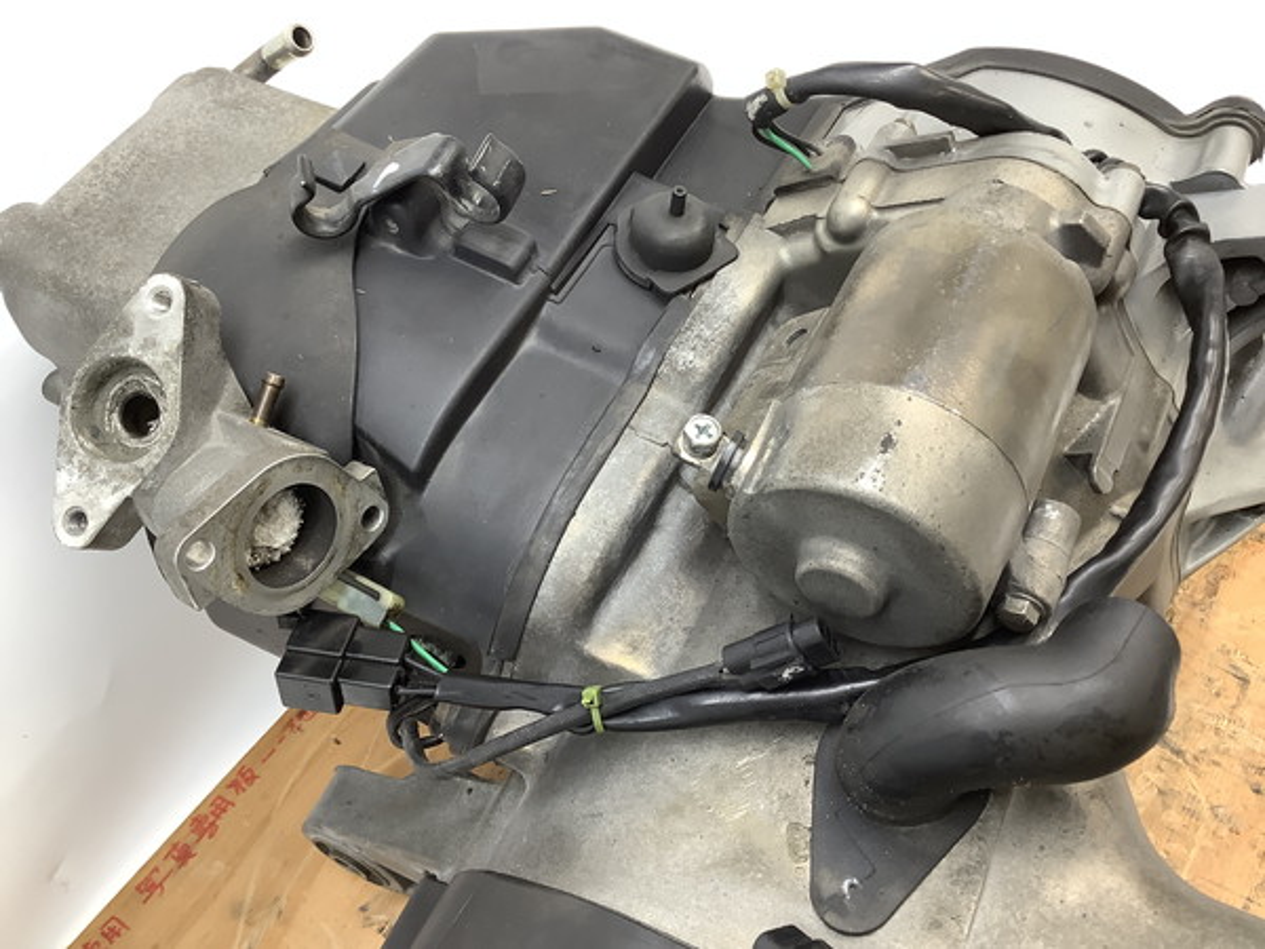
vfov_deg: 45.4
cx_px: 632
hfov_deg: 58.4
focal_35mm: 31
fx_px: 1133
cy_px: 474
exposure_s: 1/60
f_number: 2.4
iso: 100
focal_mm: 3.3
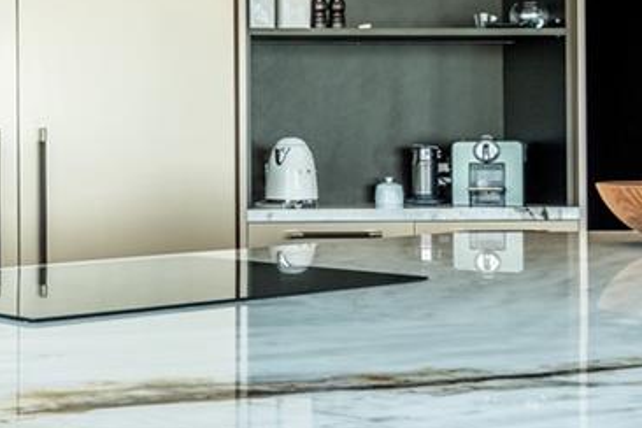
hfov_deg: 25.1
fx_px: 1248
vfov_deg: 19.4
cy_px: 139
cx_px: -186
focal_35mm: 70
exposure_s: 1/1000
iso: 400
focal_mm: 16
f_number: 7.1
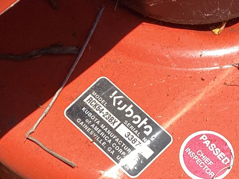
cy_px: 186
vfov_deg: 16.6
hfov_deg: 22.5
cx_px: 105
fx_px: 601
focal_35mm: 87
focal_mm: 3.3
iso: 25
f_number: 2.4
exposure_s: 1/1031
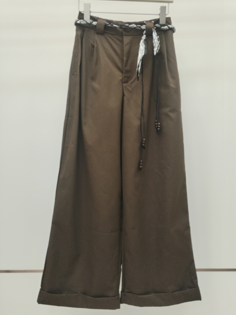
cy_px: 144
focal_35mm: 36
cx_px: 124
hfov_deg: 39.6
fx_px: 327
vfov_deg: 51.3
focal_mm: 4.75
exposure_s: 1/60
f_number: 1.8
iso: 215
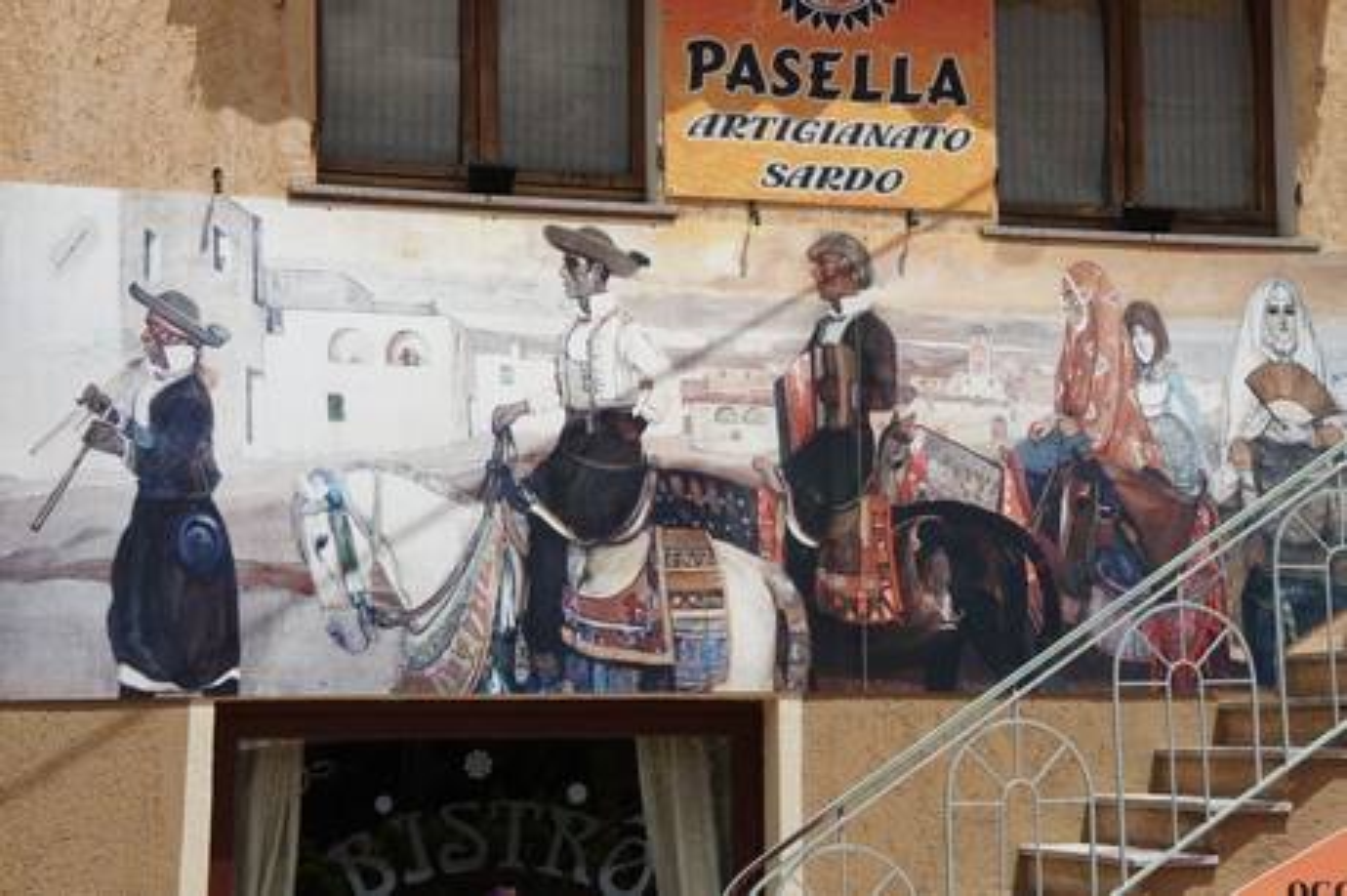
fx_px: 2468
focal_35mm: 66
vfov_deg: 20.6
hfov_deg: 30.5
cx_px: 674
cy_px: 448
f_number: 9
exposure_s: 1/640
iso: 200
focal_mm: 44
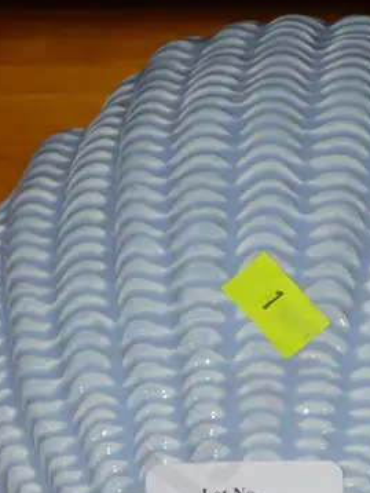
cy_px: 333
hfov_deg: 6.2
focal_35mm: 240
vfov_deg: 8.2
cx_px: 299
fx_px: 3416
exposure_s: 1/100
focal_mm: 42
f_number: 5.6
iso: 640
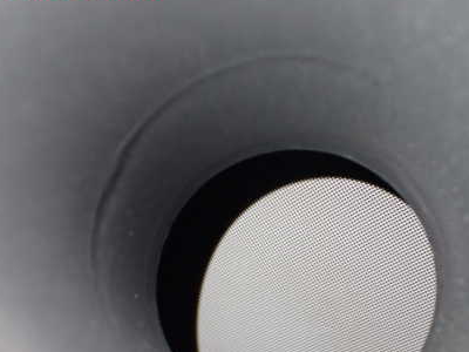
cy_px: 237
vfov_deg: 31.9
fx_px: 610
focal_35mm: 45
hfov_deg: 41.8
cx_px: 290
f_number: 2.3
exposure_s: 1/30
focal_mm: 5.4
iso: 800
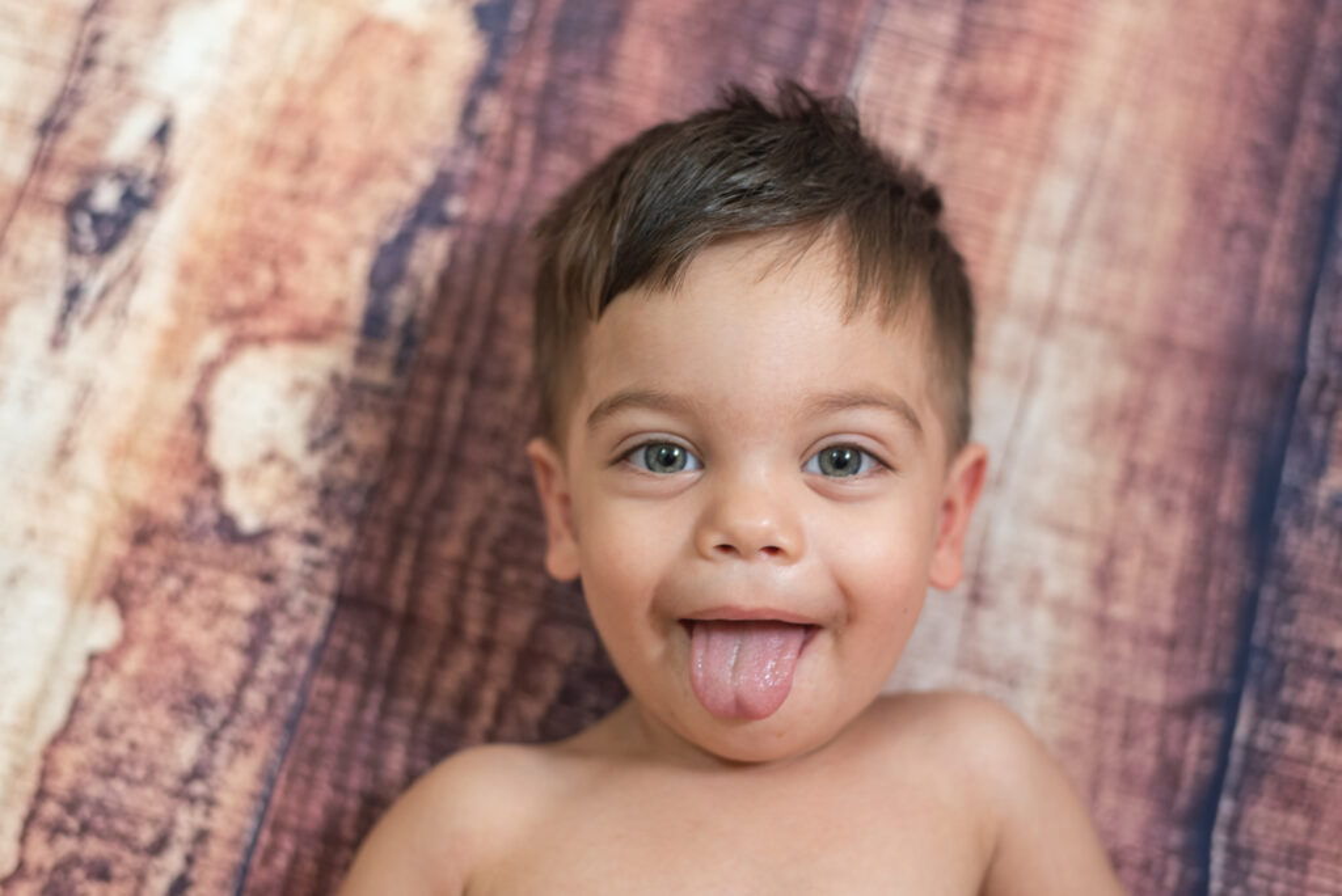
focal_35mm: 50
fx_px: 1865
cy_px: 448
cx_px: 671
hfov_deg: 39.6
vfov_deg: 27.0
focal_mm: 50
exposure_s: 1/125
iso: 500
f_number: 2.5
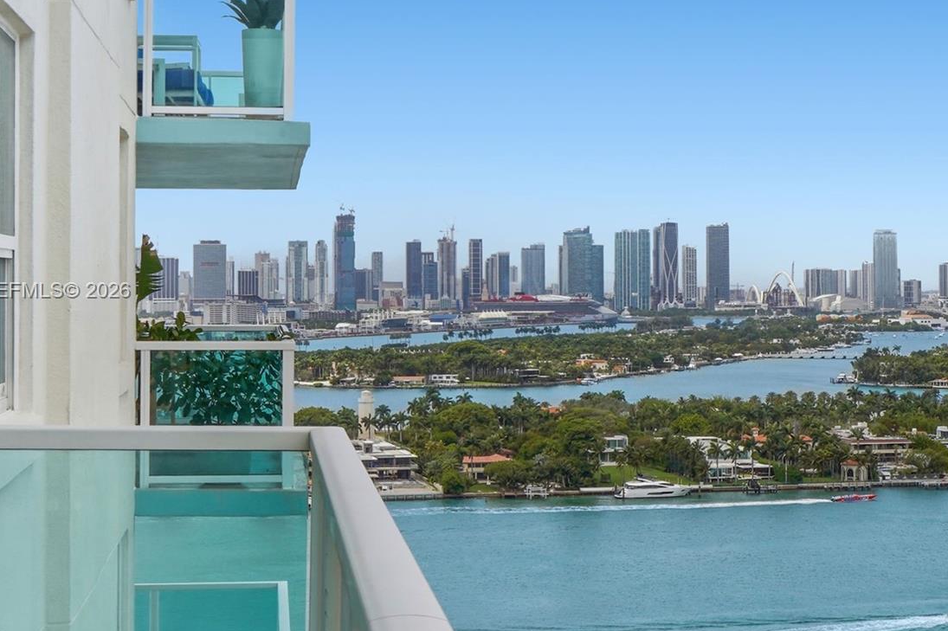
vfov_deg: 17.9
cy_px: 292
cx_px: 553
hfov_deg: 26.6
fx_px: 2000
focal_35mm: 76
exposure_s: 1/25
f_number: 22
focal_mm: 35
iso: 100
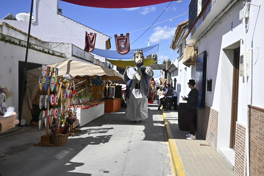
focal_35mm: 30
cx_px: 132
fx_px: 220
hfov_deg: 61.9
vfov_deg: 43.6
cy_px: 88
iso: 125
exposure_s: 1/640
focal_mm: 20
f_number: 6.3
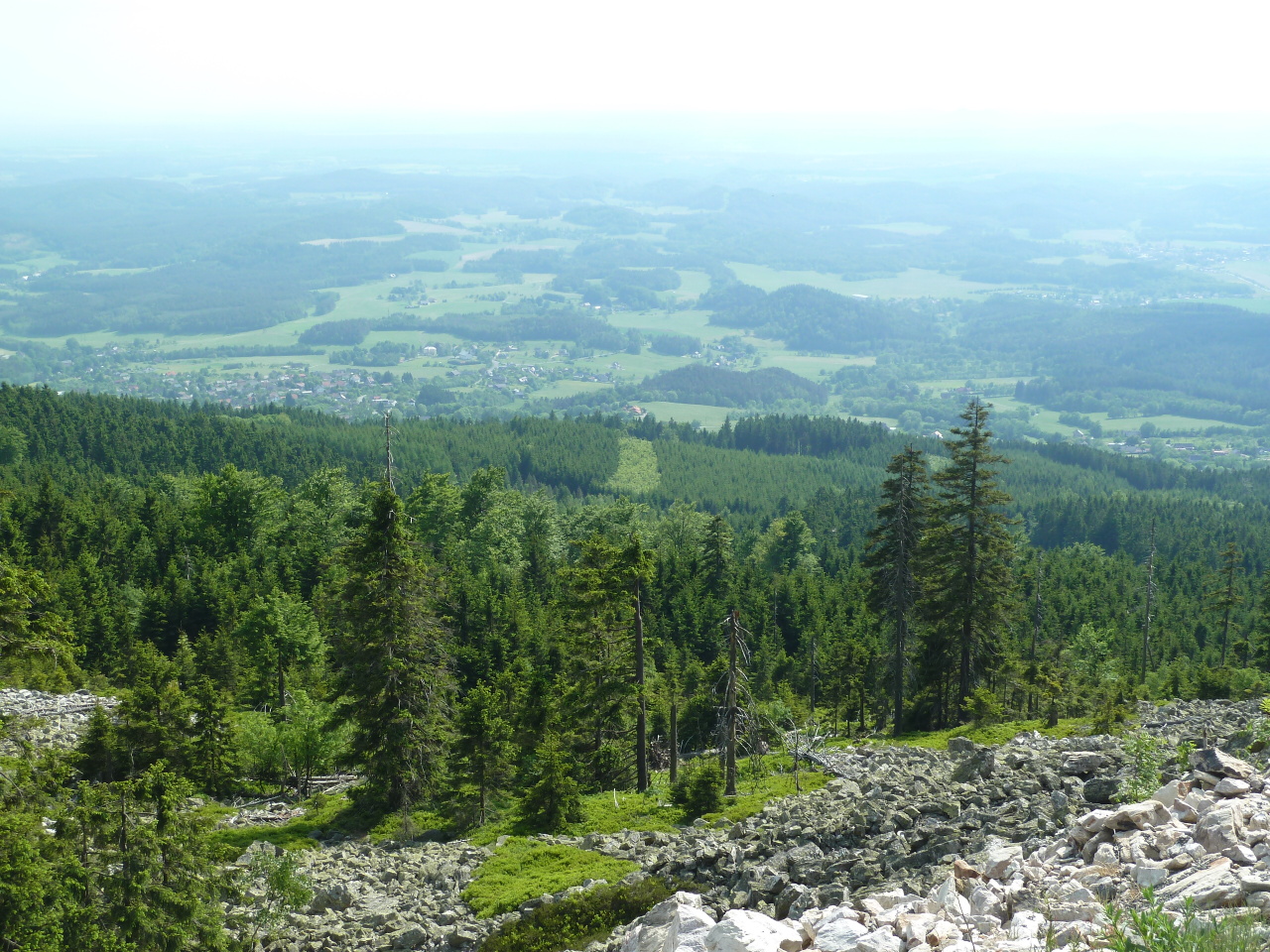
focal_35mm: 44
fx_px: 1614
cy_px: 476
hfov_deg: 42.9
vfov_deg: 32.9
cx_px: 635
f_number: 4
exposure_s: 1/320
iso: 80
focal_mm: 7.3
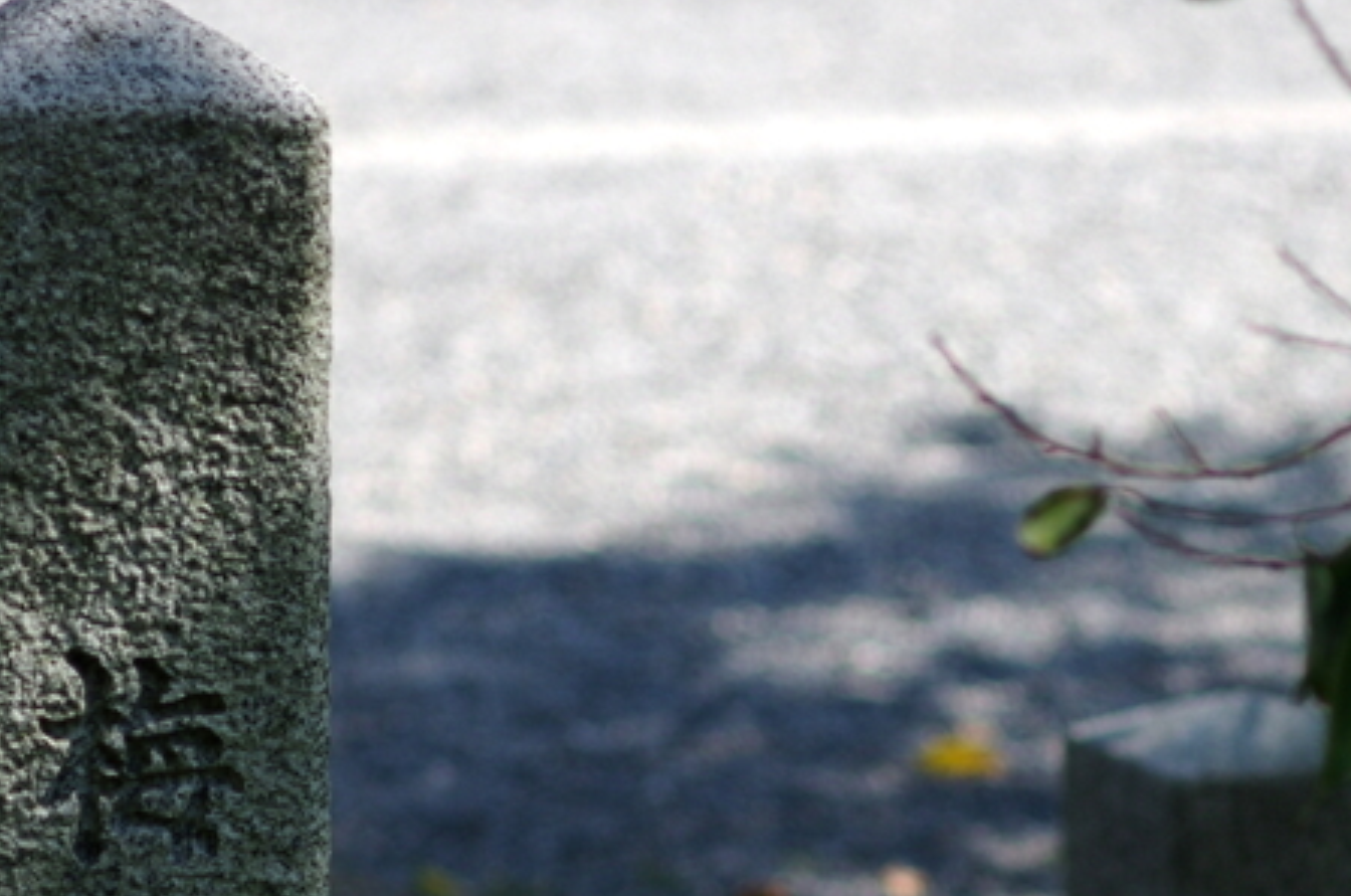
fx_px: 8991
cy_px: 631
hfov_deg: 8.6
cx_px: 769
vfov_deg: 5.7
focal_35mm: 240
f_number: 2.4
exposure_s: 1/1250
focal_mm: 70
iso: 100
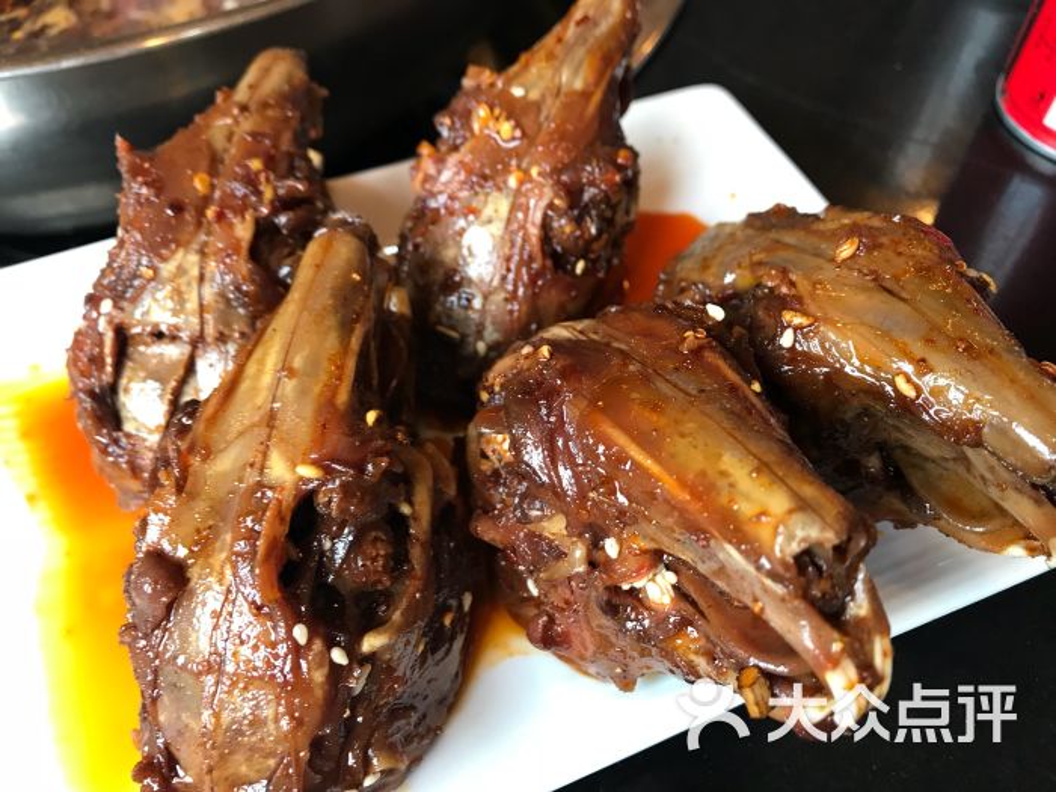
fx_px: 854
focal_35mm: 28
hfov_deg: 63.4
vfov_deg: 49.7
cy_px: 396
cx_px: 528
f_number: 1.8
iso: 40
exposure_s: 1/20
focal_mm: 3.99
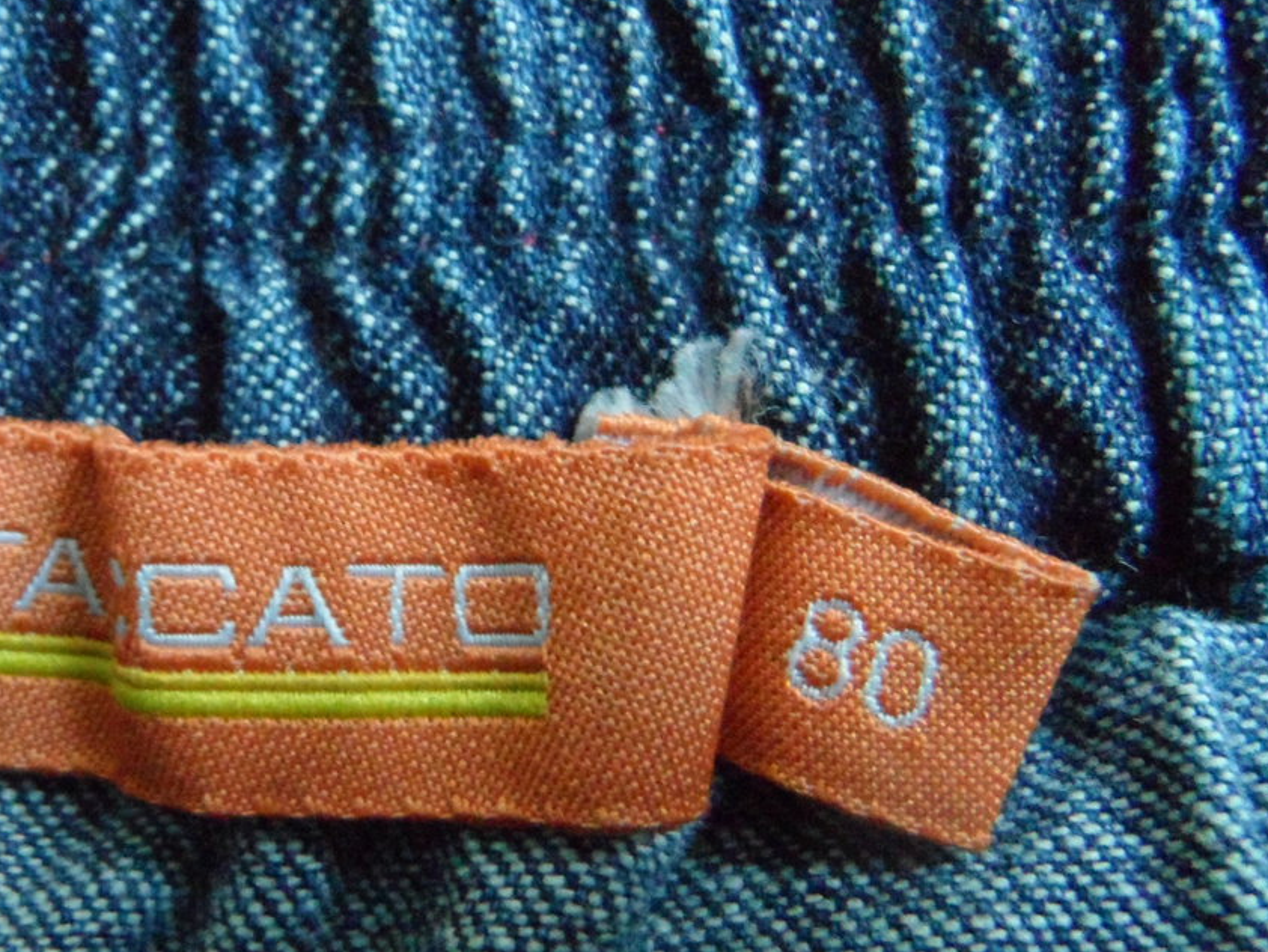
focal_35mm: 38
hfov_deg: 47.4
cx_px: 341
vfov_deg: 37.7
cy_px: 538
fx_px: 1392
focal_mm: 4.1
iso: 800
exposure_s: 1/60
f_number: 2.9
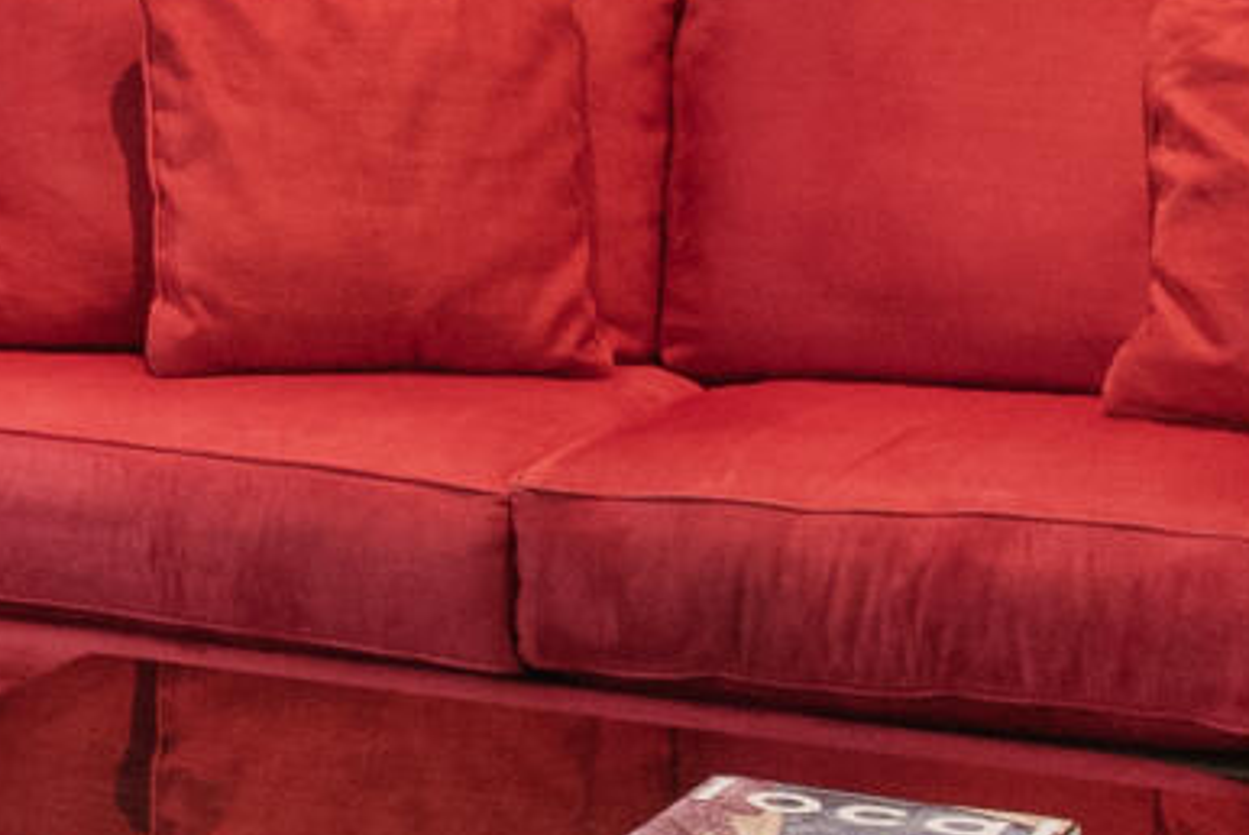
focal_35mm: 132
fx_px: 4583
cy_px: -278
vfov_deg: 10.2
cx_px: -764
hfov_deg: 14.2
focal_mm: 17
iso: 320
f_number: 7.1
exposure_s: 1/20
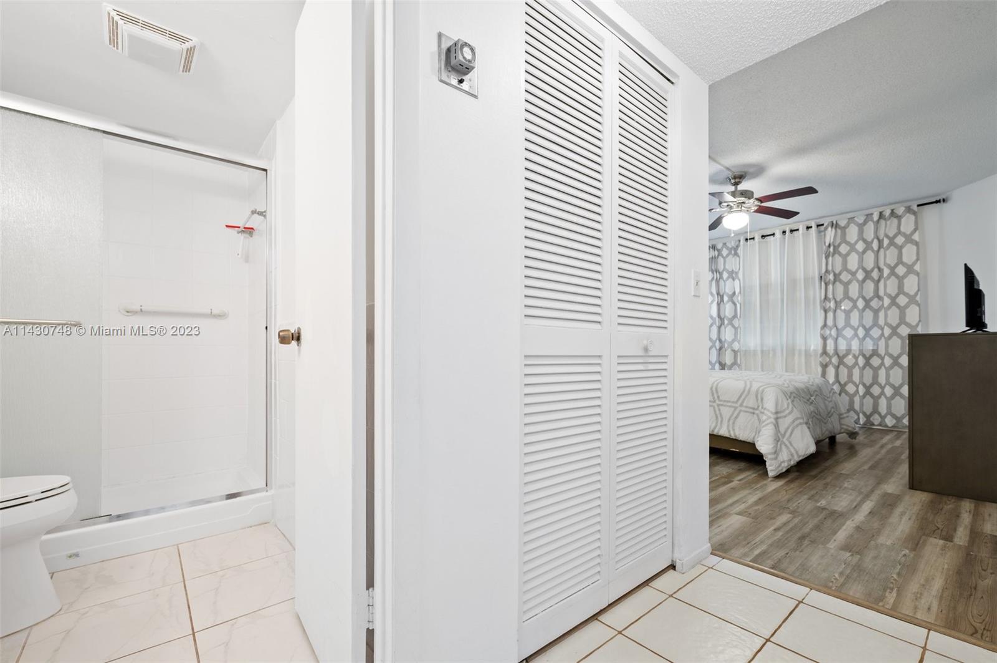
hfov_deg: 104.3
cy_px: 332
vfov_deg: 81.1
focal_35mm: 14
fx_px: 387
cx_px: 498
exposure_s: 1/1.67
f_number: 8
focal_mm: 14
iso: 200
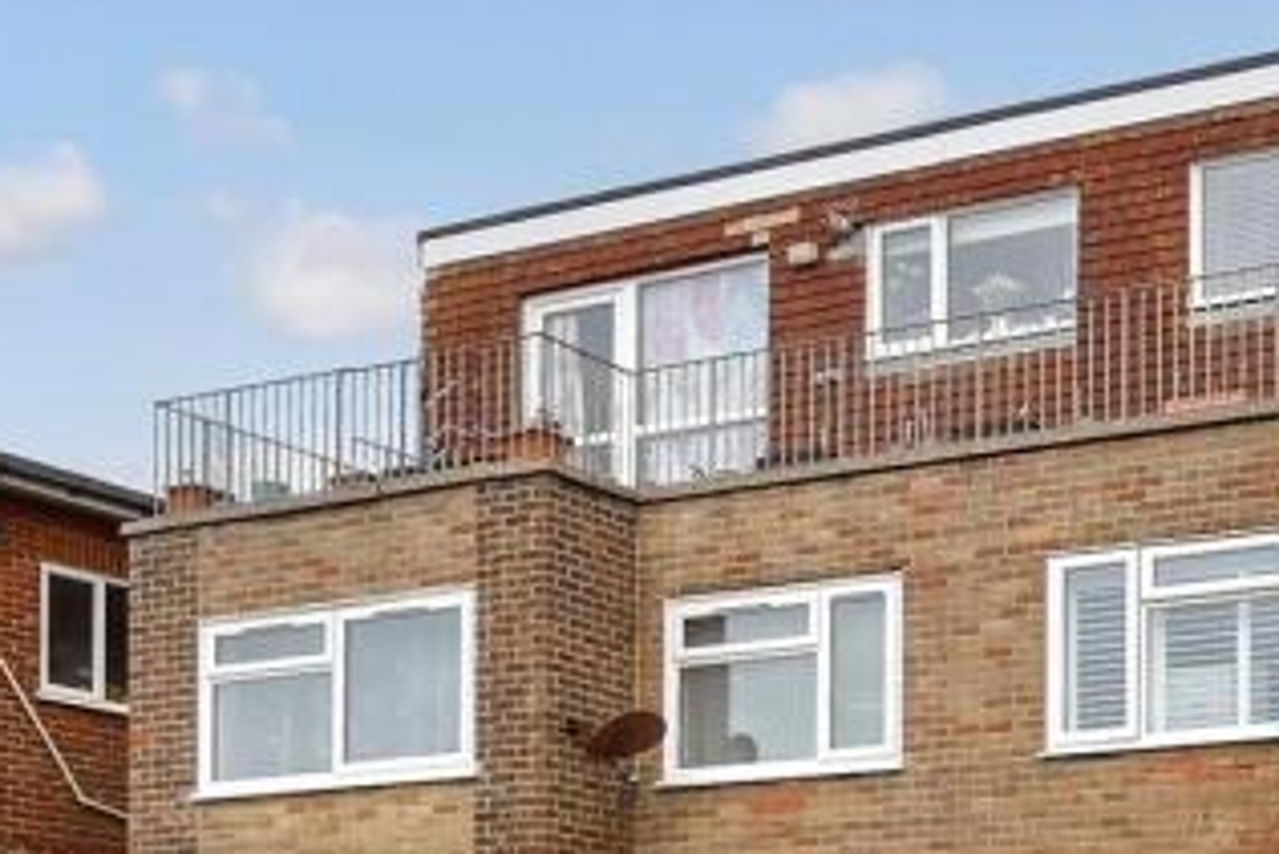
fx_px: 2417
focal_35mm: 68
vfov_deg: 19.5
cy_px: 836
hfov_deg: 28.5
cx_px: 1141
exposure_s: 1/250
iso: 200
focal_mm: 14
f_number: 8
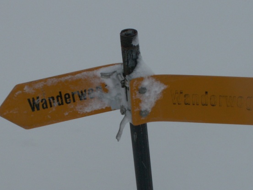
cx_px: 132
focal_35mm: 100
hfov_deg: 19.6
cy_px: 117
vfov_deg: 14.8
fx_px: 731
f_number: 8
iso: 50
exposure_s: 1/200
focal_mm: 9.03
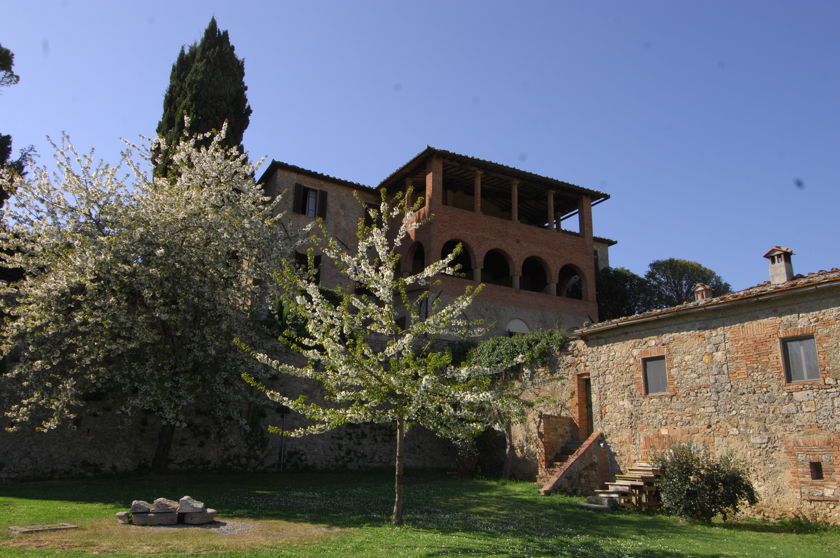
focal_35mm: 28
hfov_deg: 64.6
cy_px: 279
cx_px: 420
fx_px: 664
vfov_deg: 45.6
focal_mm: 19
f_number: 11
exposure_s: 1/125
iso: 100
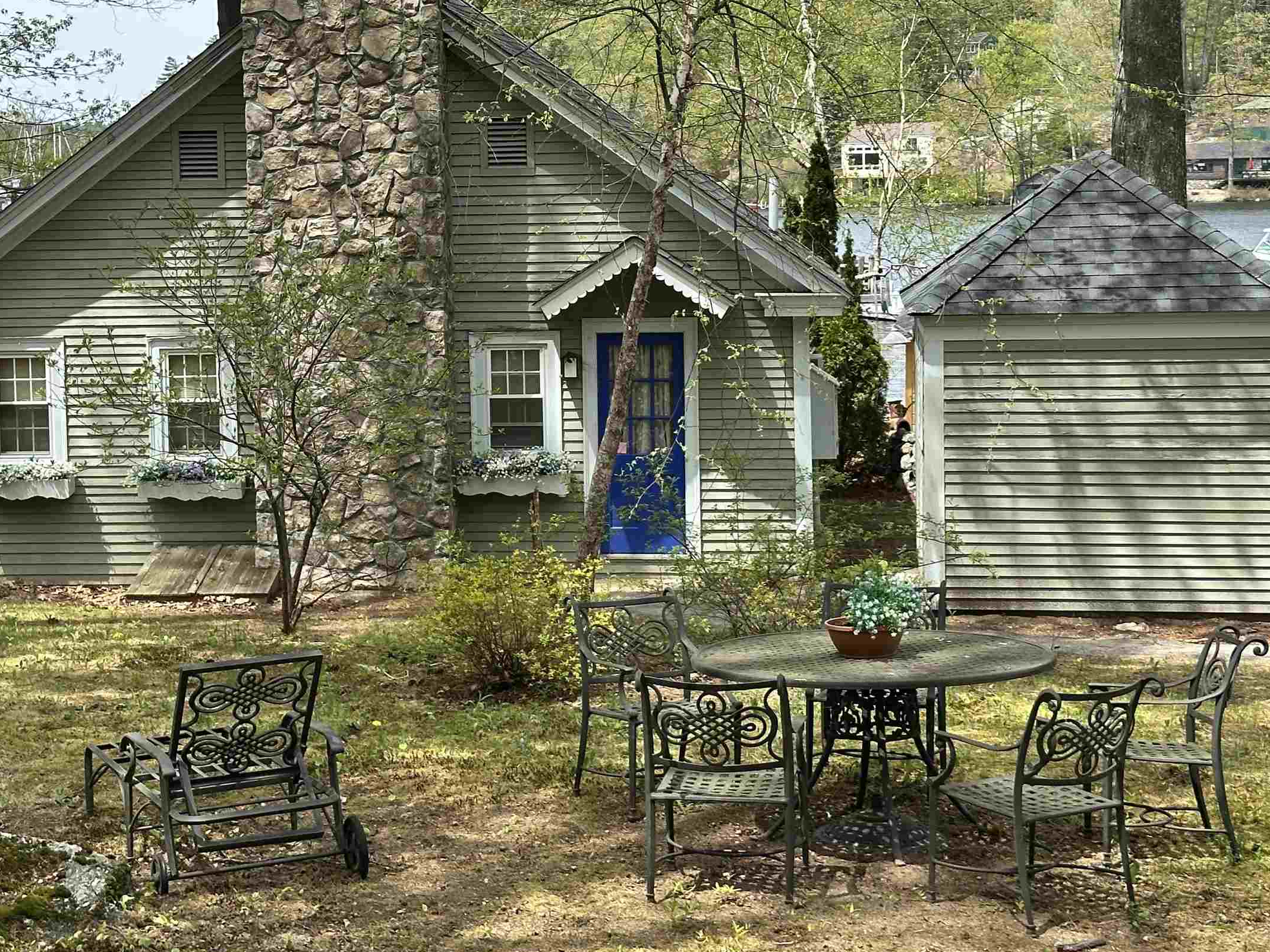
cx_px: 445
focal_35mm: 69
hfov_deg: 28.0
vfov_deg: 21.3
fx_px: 2532
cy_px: 350
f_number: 1.78
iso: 64
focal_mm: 6.86
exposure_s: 1/1783
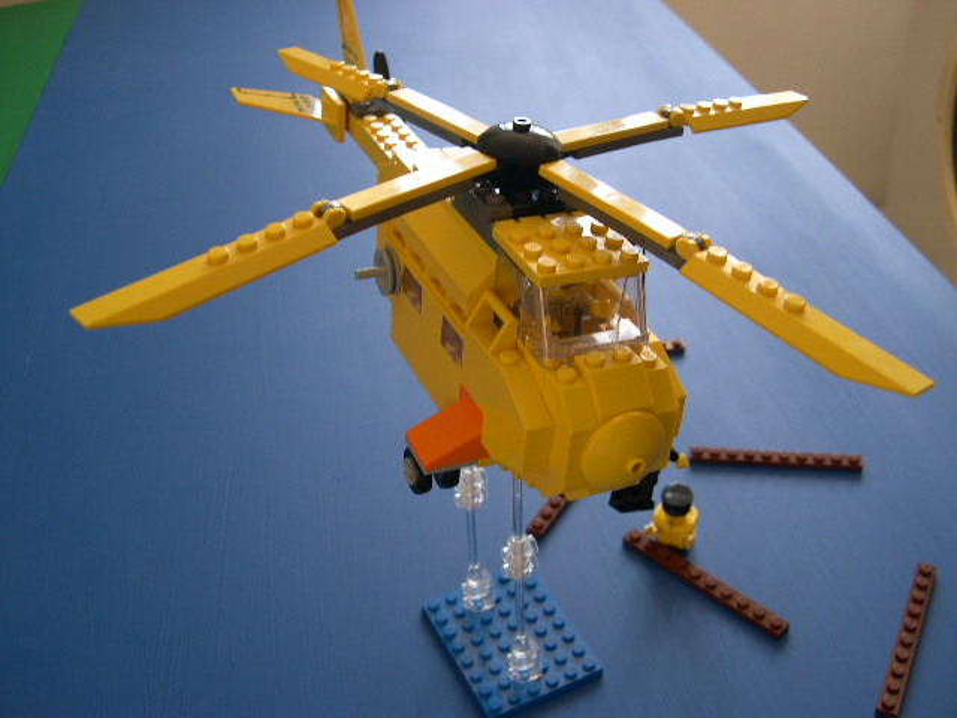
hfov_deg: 49.0
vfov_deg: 37.7
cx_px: 478
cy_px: 359
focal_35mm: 38
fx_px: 1051
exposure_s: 1/32.1
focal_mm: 8
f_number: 2.8
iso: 100
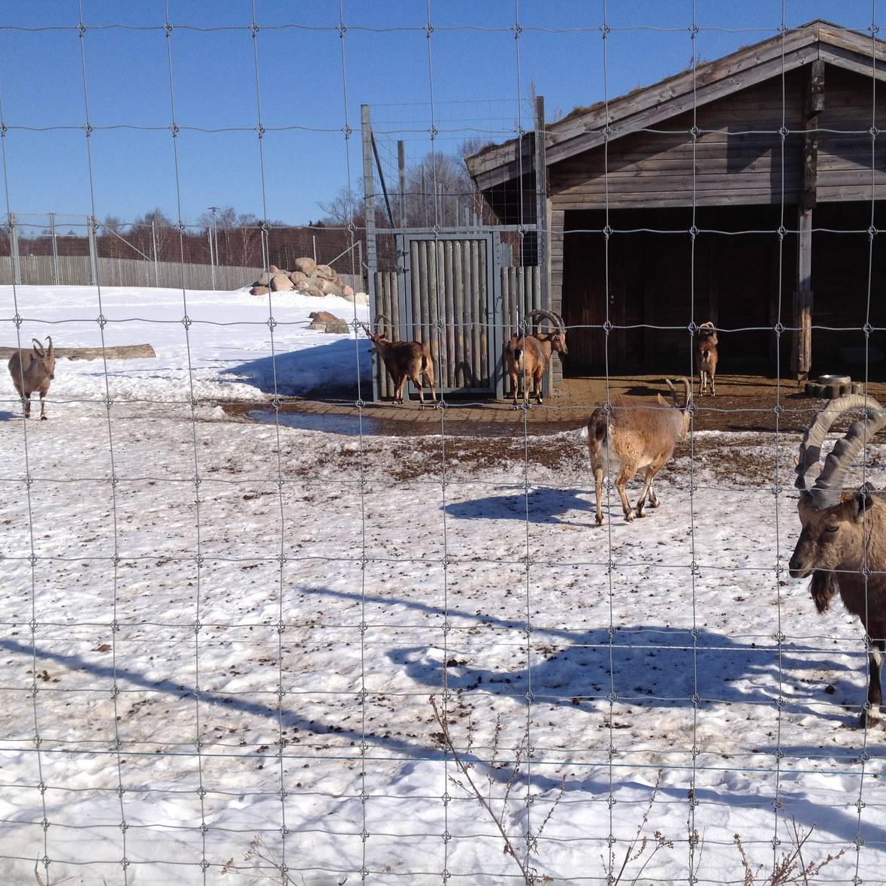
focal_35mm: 42
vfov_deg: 40.0
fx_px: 1216
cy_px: 436
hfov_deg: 39.9
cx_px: 506
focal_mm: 4.28
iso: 50
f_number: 2.4
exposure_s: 1/3247
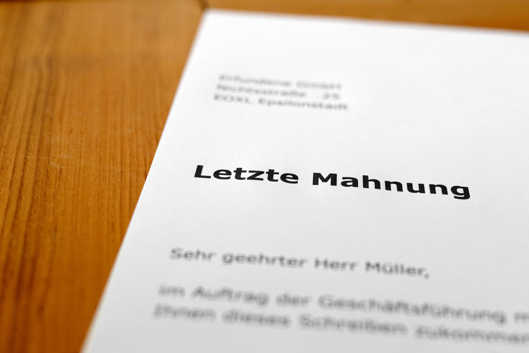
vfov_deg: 27.0
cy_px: 176
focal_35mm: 50
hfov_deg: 39.6
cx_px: 264
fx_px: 735
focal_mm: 50
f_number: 4
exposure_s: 1/50
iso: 100
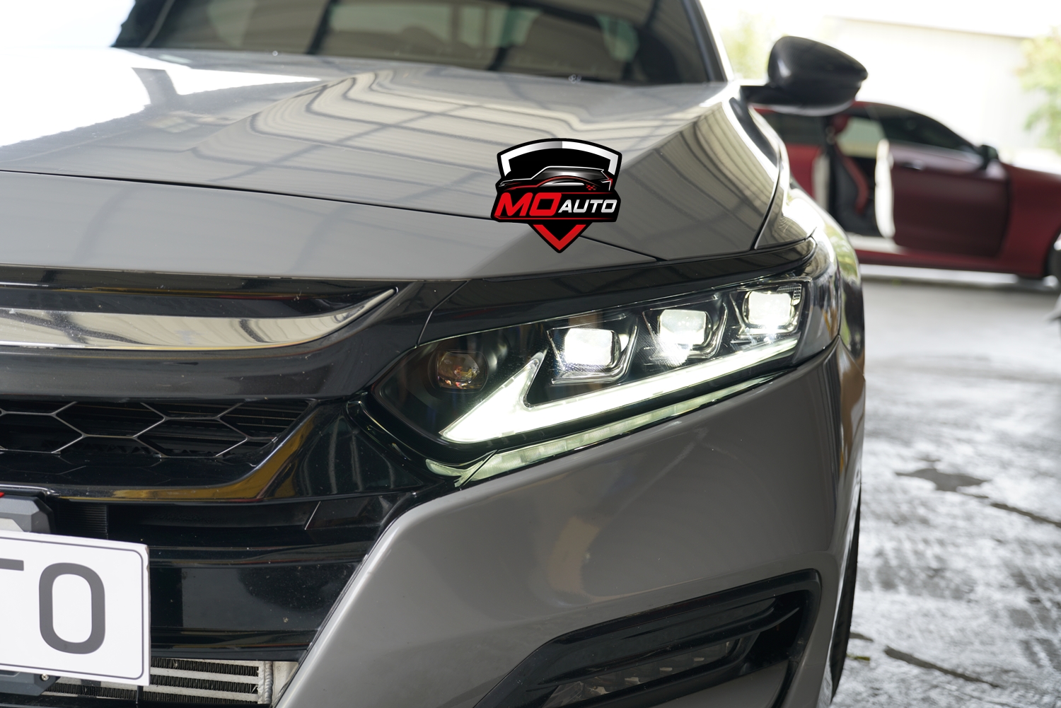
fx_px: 1297
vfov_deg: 30.5
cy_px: 354
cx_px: 530
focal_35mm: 44
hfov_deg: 44.5
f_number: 4
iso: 100
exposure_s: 1/60
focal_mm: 44
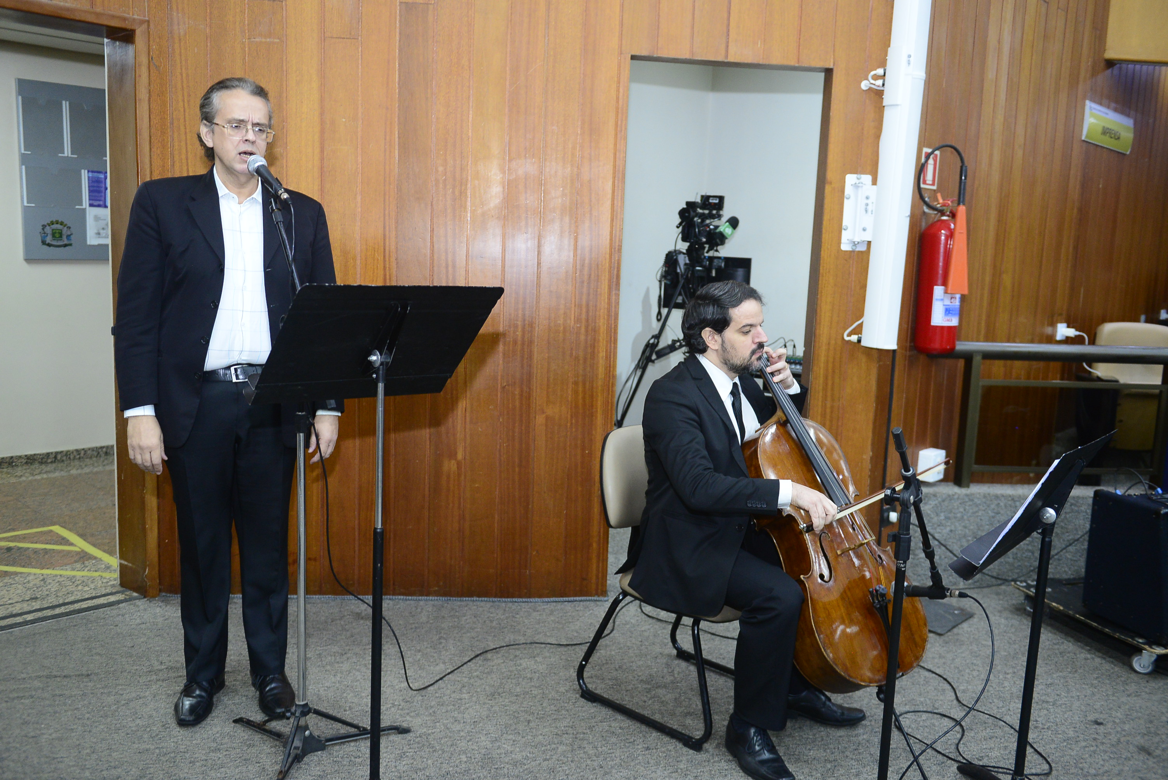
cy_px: 390
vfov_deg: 41.1
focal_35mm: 32
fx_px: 1039
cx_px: 584
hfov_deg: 58.7
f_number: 4.5
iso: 2500
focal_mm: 32
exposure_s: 1/160
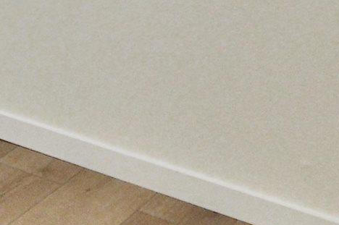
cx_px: -232
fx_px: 1019
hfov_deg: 16.4
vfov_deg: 11.7
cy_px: -177
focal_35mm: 108
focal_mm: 11
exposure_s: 1/60
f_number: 4
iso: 450
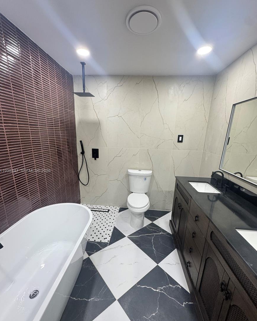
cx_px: 129
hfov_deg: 84.1
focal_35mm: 15
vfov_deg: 96.6
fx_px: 143
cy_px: 171
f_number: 2.2
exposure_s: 1/60
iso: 200
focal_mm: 2.22
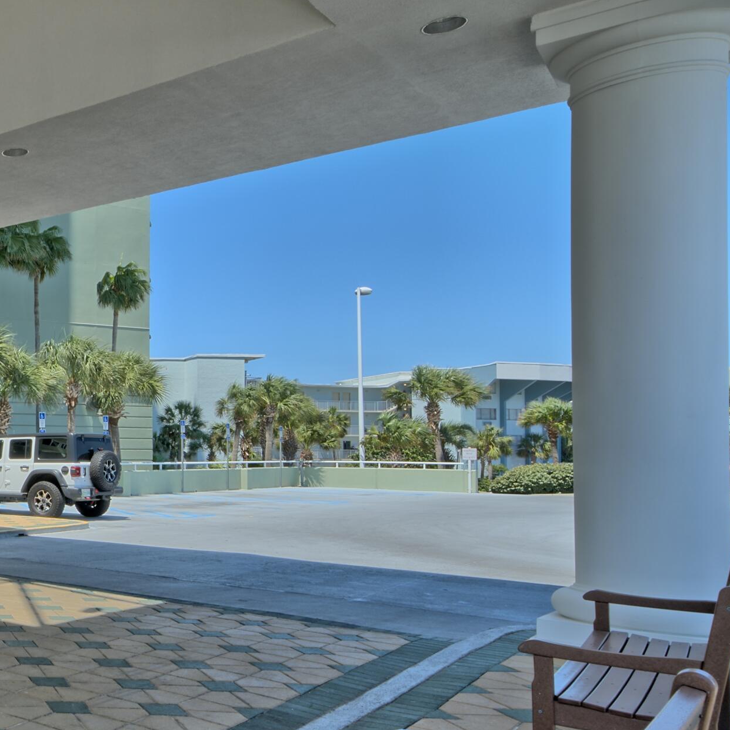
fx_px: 883
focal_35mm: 37
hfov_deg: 35.4
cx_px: -144
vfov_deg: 44.8
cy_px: 426
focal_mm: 18
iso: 200
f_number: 19
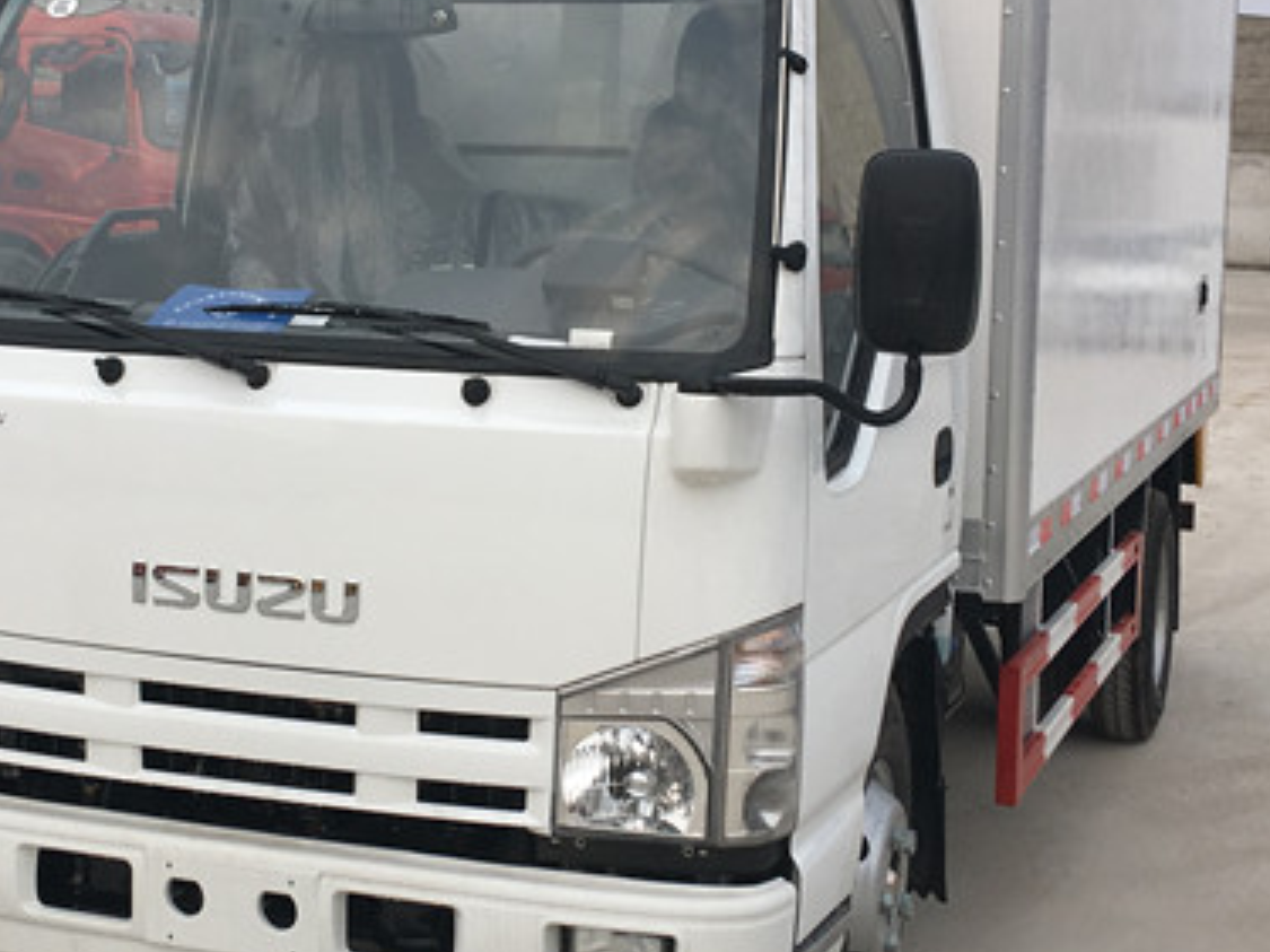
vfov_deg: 21.9
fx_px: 2457
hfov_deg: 28.9
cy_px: 395
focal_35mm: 67
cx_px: 488
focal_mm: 4.15
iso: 25
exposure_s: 1/541
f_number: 2.2
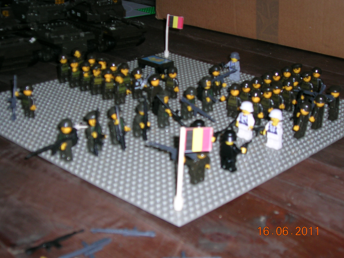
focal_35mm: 57
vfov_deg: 25.7
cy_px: 129
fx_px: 566
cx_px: 172
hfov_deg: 33.8
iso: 50
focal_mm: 8.6
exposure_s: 1/60.1
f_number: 3.4
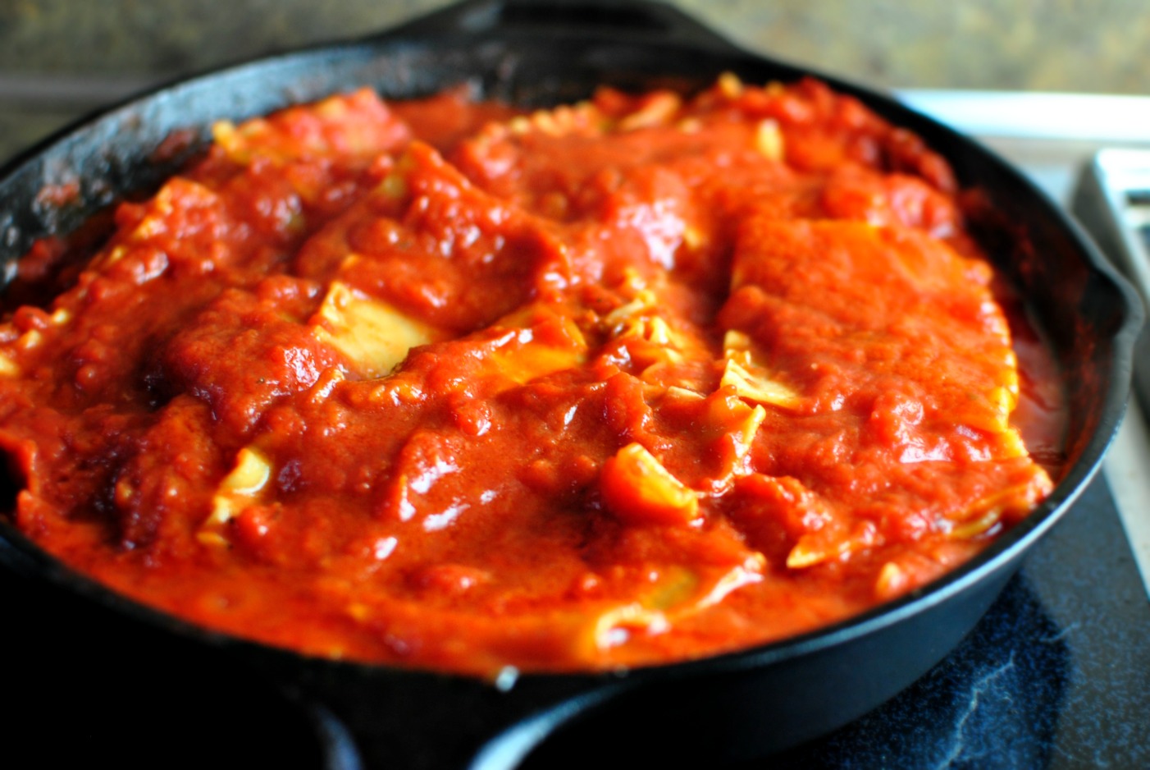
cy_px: 385
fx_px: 1679
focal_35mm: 52
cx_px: 575
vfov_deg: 25.8
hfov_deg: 37.8
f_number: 2.5
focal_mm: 35
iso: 400
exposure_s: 1/100
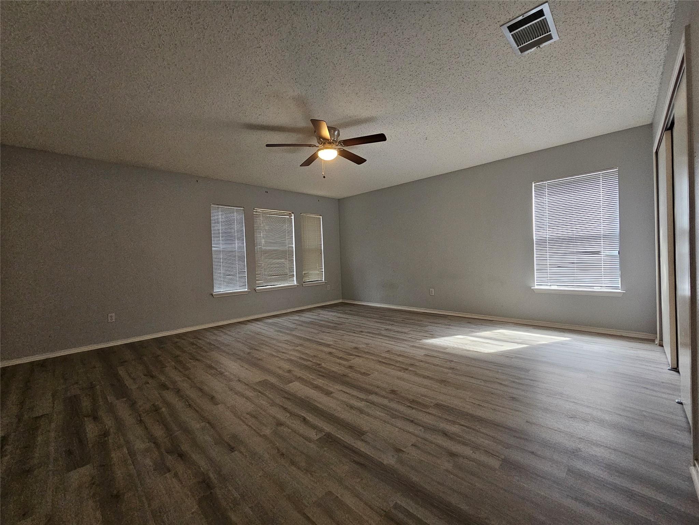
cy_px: 262
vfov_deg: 89.9
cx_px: 350
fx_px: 263
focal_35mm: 13
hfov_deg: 106.2
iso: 400
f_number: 2.2
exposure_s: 1/100
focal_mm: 2.2
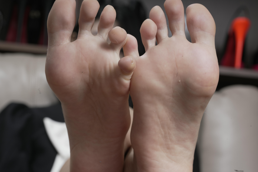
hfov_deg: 22.6
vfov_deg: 15.2
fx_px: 645
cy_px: 86
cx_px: 129
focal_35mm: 90
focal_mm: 90
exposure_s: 1/125
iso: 125
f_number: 13
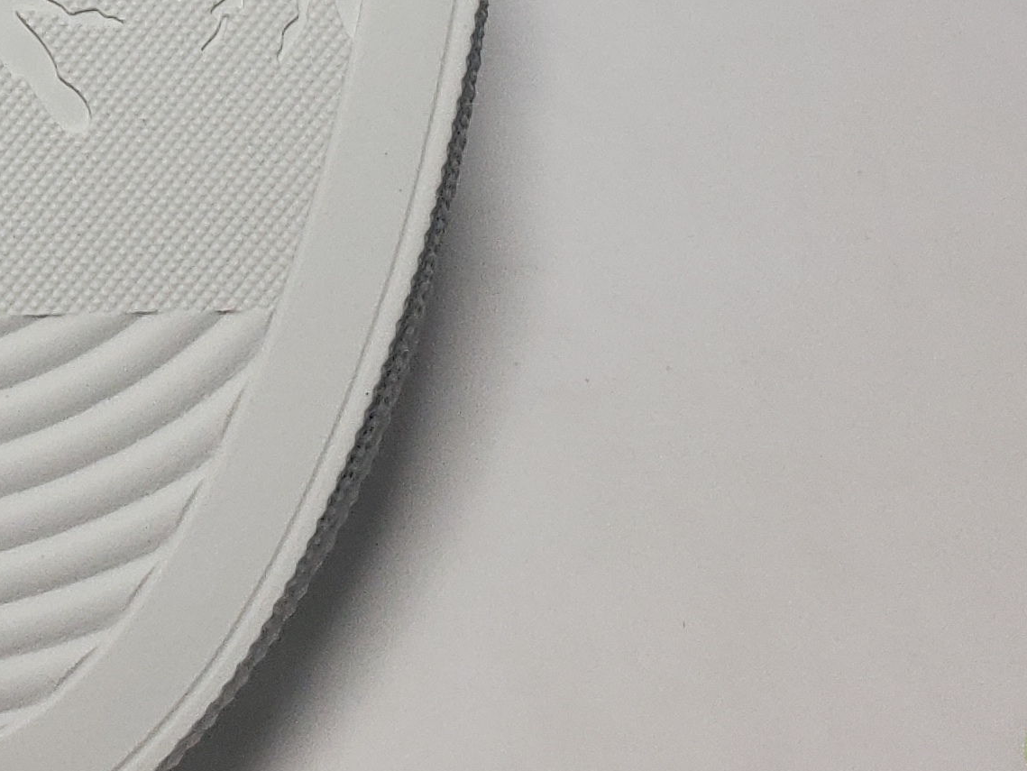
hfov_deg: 18.7
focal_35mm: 92
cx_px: -538
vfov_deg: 14.9
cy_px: -377
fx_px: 2730
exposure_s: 1/693
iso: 50
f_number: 1.5
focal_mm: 4.3
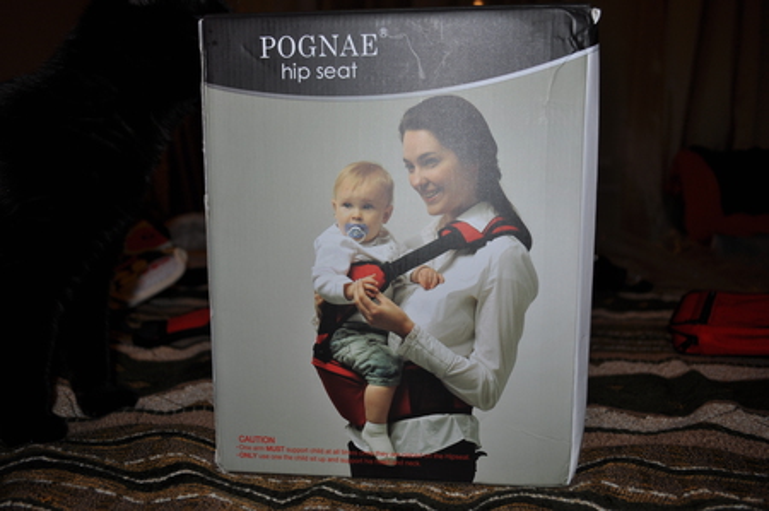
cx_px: 384
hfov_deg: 67.4
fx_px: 576
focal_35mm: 27
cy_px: 256
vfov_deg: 47.8
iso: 200
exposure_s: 1/60
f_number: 3.5
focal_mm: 18
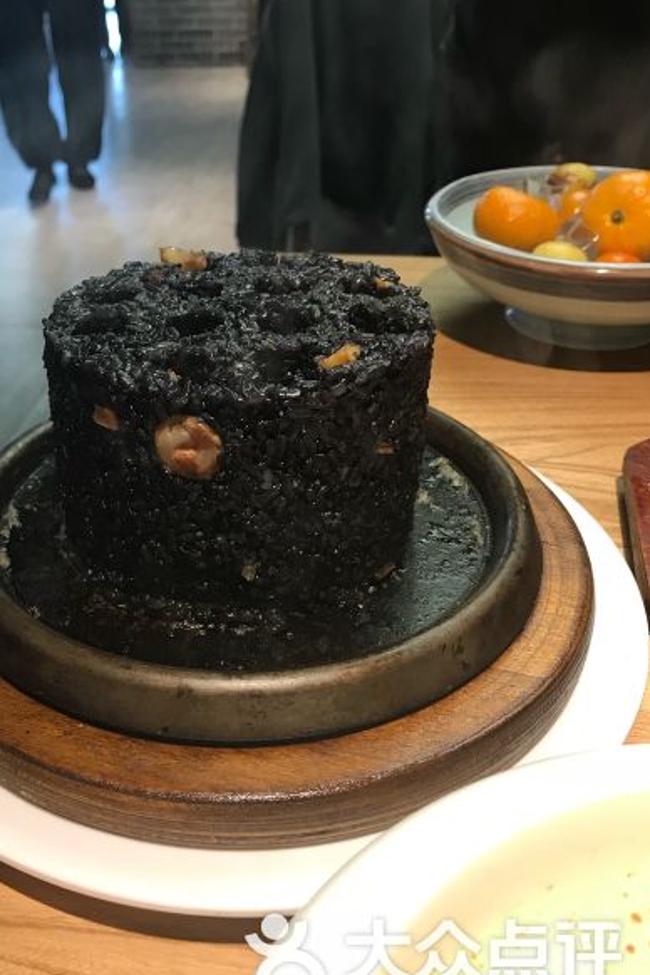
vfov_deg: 54.4
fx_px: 948
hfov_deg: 37.5
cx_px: 225
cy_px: 454
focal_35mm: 35
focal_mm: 3.99
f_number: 1.8
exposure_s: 1/20
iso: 40
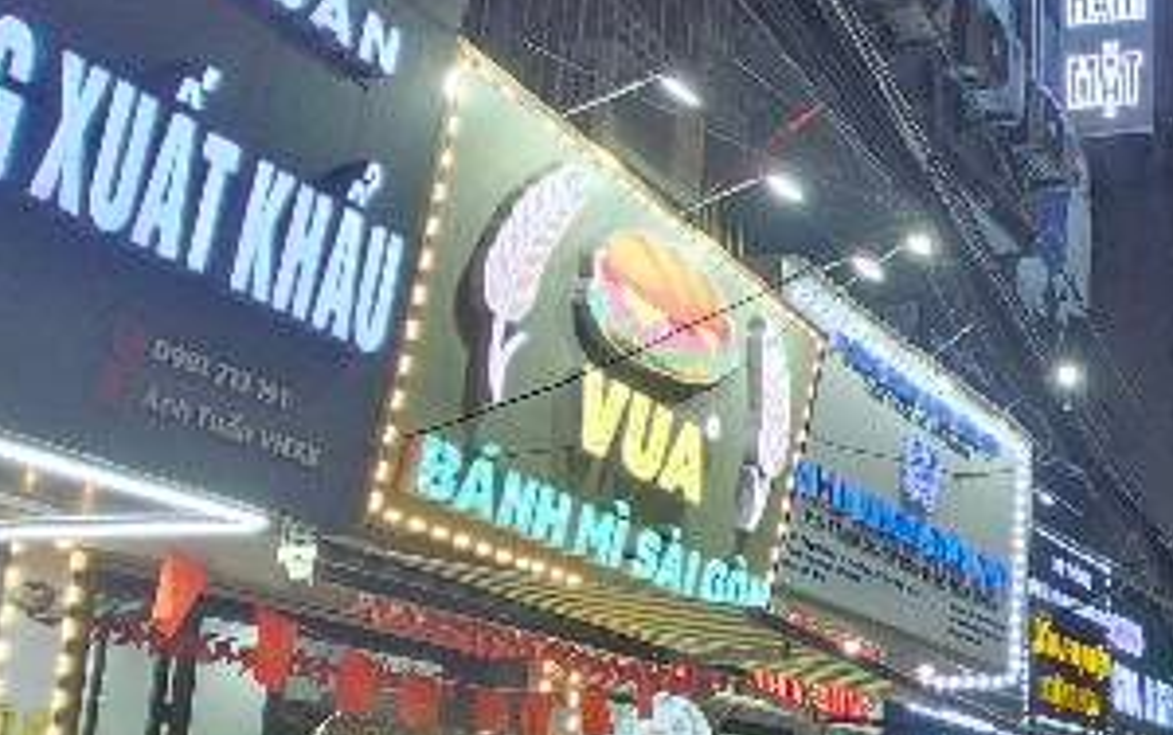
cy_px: 586
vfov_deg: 27.0
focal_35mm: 47
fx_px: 1504
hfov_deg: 35.5
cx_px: 1333
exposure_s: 1/50
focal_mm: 1.74
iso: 125
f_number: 2.2
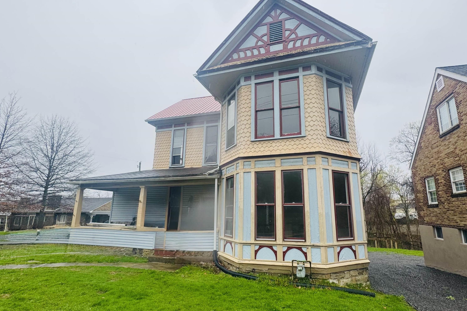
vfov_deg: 77.3
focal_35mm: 15
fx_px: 195
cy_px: 149
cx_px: 238
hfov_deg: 100.4
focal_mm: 2.22
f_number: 2.2
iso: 40
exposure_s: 1/344
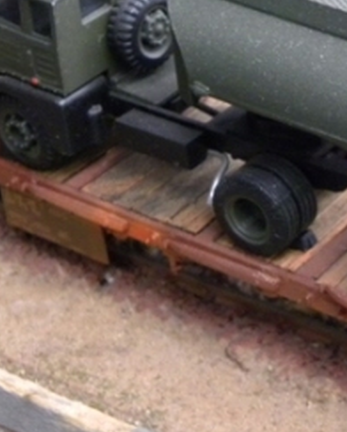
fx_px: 1818
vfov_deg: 13.5
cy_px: 274
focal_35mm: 142
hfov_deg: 10.5
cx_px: 515
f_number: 3.5
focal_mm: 9.2
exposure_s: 1/72
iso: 400
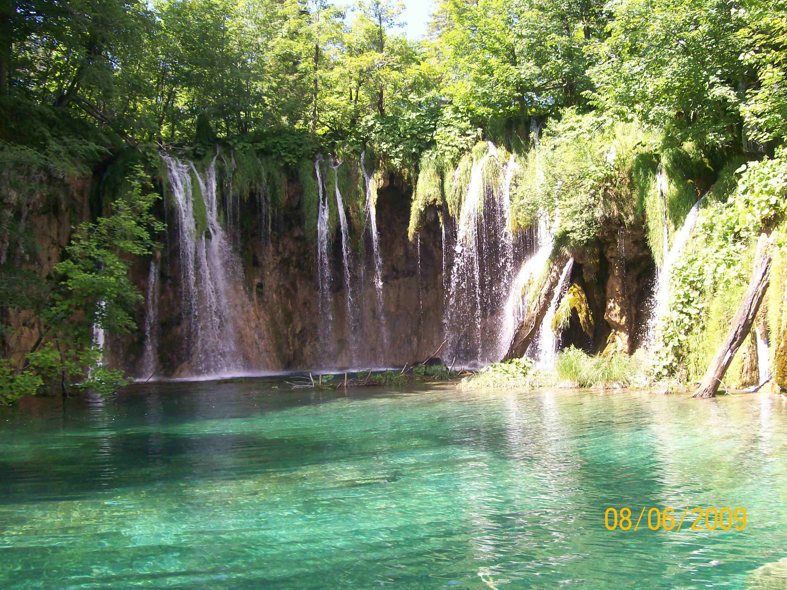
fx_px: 818
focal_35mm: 36
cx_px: 394
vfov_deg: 39.7
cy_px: 295
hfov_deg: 51.4
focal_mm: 6
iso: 80
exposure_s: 1/269
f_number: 2.7
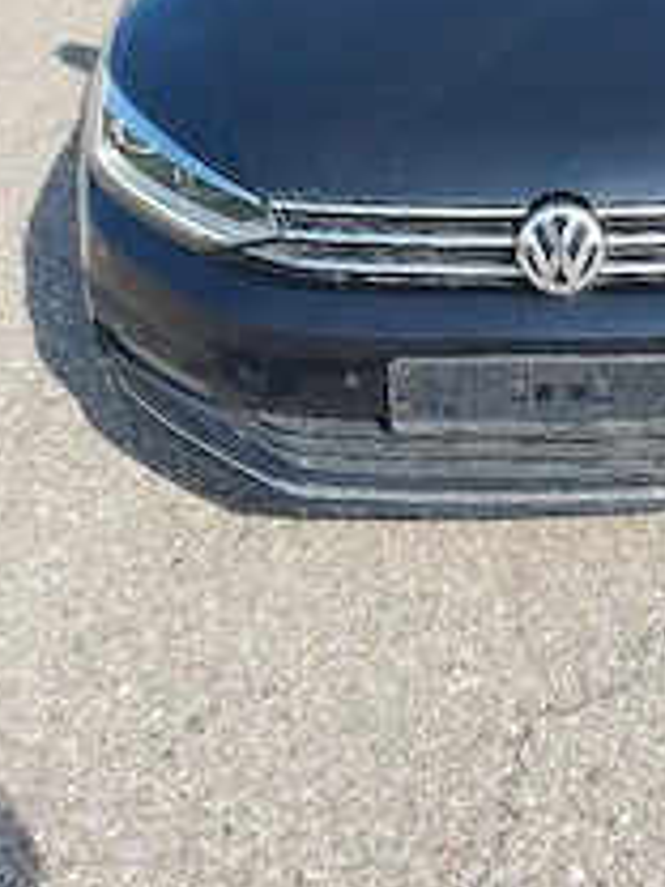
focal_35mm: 48
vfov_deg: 37.5
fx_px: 1229
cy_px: 119
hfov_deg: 29.5
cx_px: 537
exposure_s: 1/909
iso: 40
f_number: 1.8
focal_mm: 5.23
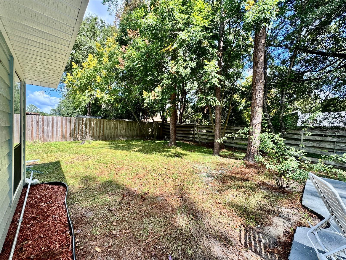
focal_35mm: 14
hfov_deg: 102.1
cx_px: 173
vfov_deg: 85.7
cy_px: 130
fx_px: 140
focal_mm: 2.22
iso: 40
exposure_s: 1/397
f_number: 2.2
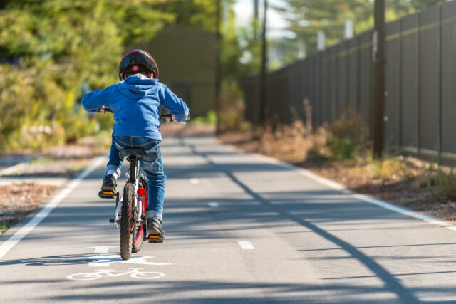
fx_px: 2534
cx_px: 228
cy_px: 152
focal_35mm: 200
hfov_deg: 10.3
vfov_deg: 6.9
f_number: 4
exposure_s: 1/250
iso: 100
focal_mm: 200
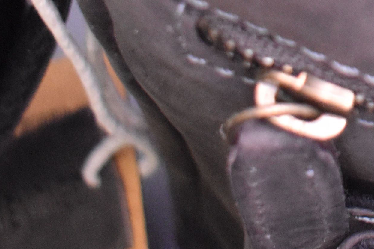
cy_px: -323
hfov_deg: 8.3
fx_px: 2399
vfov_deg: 5.7
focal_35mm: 231
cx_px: 815
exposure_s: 1/30
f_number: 4.5
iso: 3200
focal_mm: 32
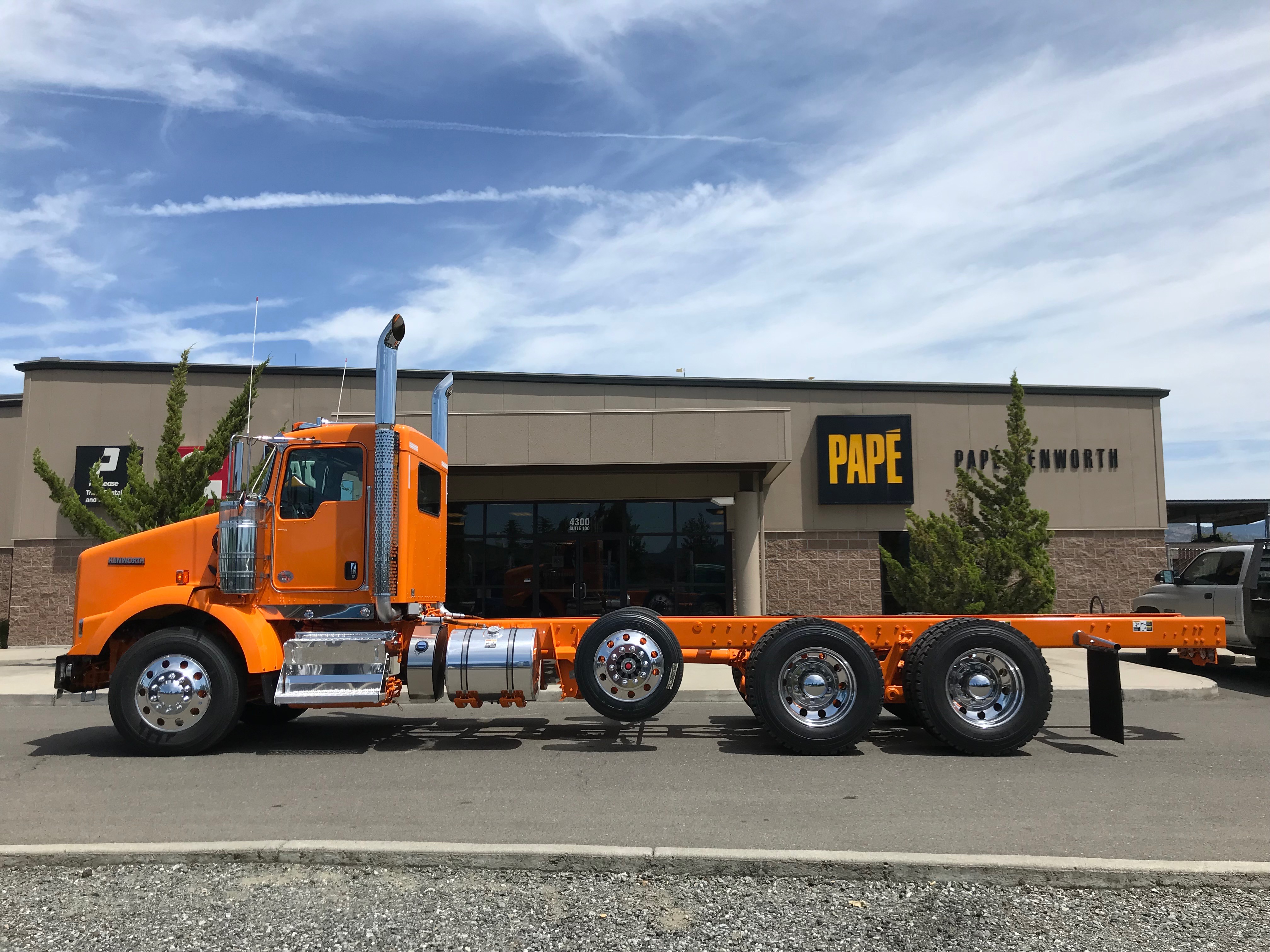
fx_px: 1027
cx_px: 635
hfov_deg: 63.4
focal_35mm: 28
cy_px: 476
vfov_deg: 49.7
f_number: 1.8
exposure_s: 1/2994
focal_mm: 3.99
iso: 20
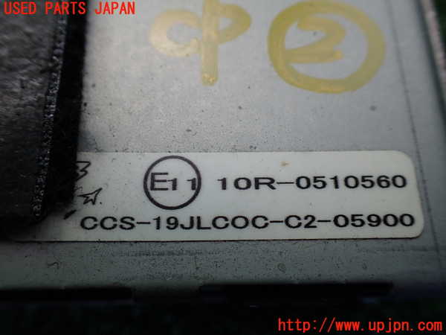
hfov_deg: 60.0
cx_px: 223
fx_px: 387
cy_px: 168
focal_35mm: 30
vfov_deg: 46.8
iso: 160
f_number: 2.3
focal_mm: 5.4
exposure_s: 1/125
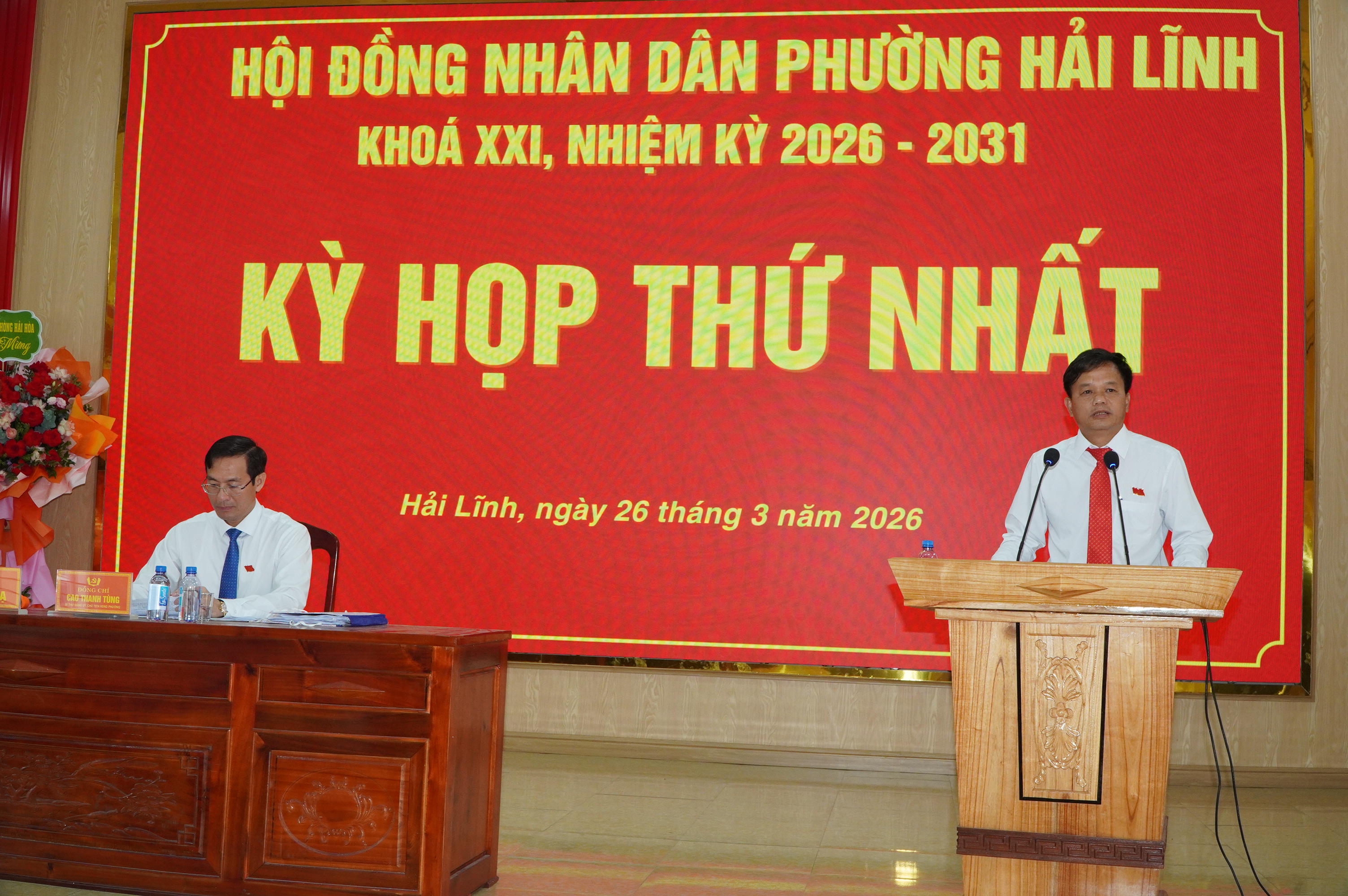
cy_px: 448
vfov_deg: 35.4
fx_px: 1403
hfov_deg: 51.3
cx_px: 674
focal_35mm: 38
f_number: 8
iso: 1250
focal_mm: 25
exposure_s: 1/60
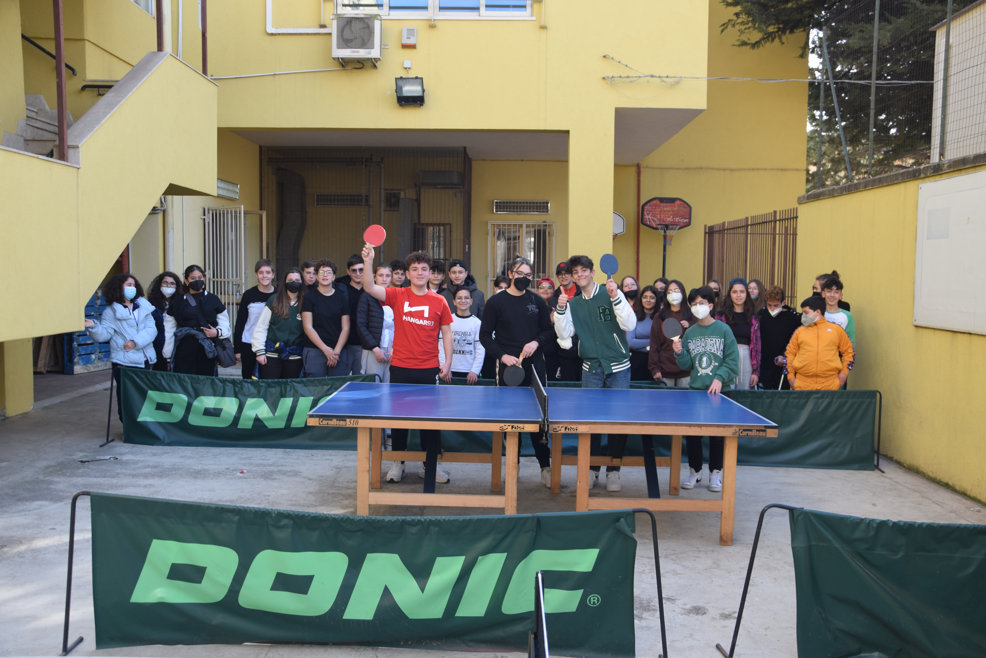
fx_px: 904
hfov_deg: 57.2
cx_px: 493
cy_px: 329
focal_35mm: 33
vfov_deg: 40.0
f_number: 6.3
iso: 400
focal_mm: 22
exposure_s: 1/160
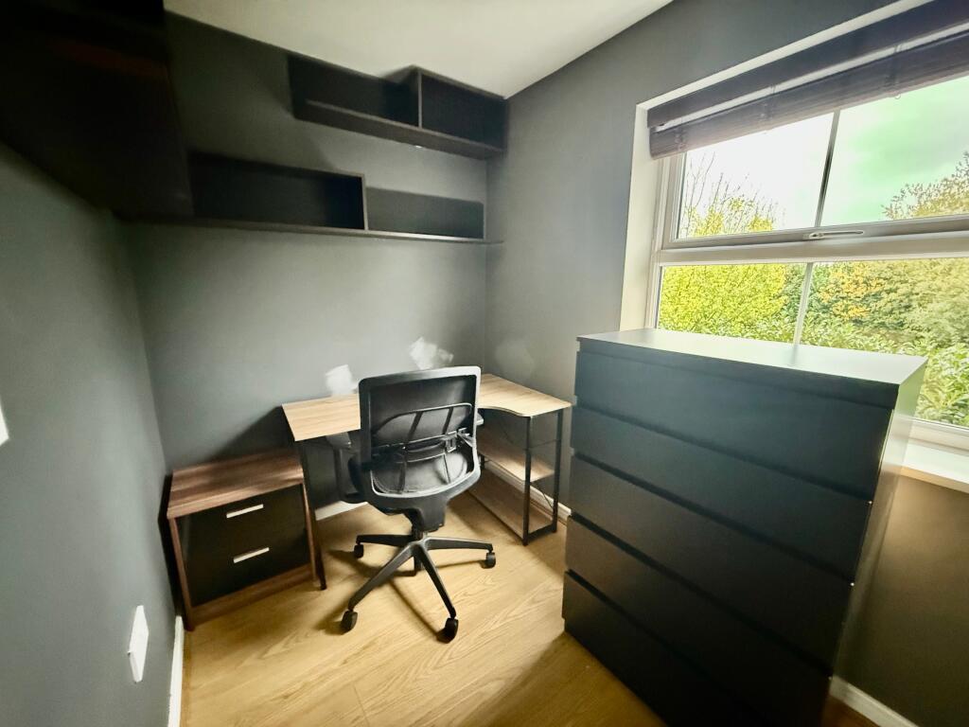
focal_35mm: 14
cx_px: 484
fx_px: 392
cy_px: 364
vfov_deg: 85.7
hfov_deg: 102.1
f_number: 2.2
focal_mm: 2.22
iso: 1250
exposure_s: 1/25
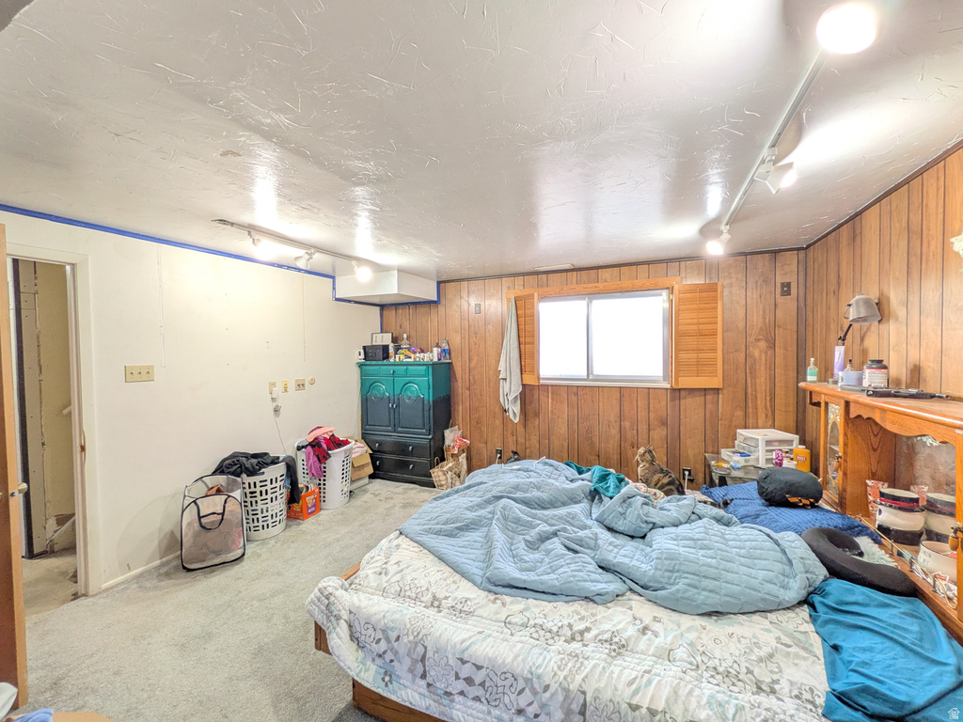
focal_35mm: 14
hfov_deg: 102.1
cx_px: 482
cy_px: 361
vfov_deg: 85.7
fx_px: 389
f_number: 2.2
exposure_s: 1/40
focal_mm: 1.83
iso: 77
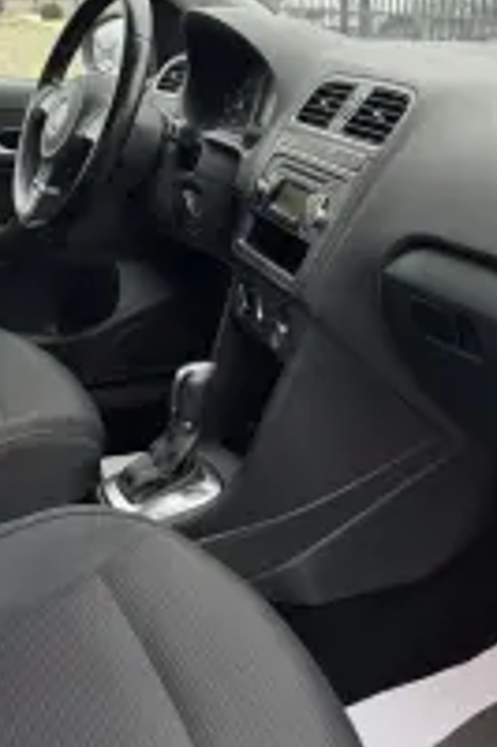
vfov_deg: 43.6
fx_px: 933
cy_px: 374
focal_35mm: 45
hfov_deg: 29.8
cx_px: 277
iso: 250
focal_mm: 6.76
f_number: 1.78
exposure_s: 1/60
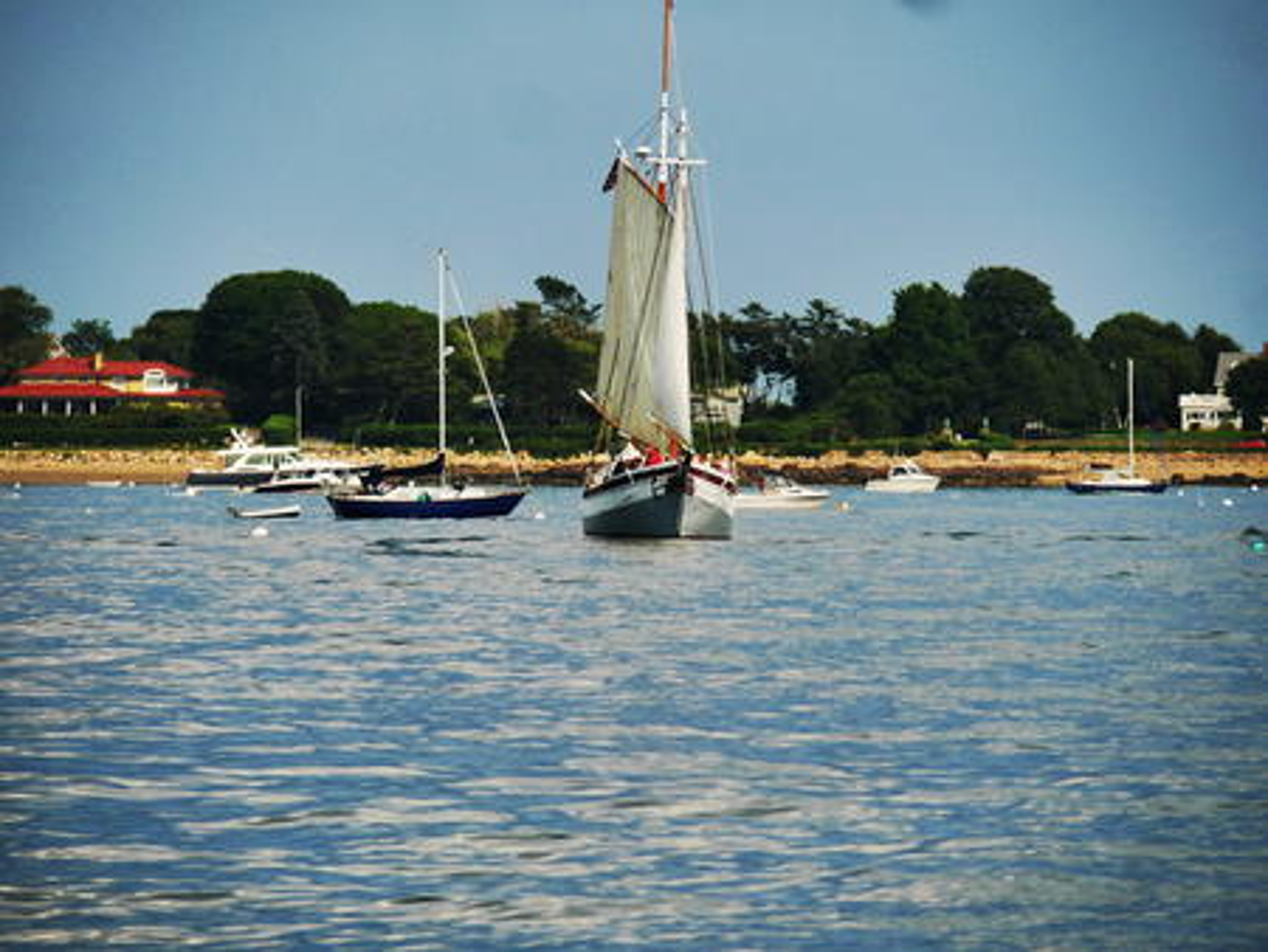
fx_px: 10995
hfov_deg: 6.6
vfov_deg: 5.0
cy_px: 476
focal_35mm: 300
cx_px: 634
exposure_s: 1/800
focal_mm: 150
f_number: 6.3
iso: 200
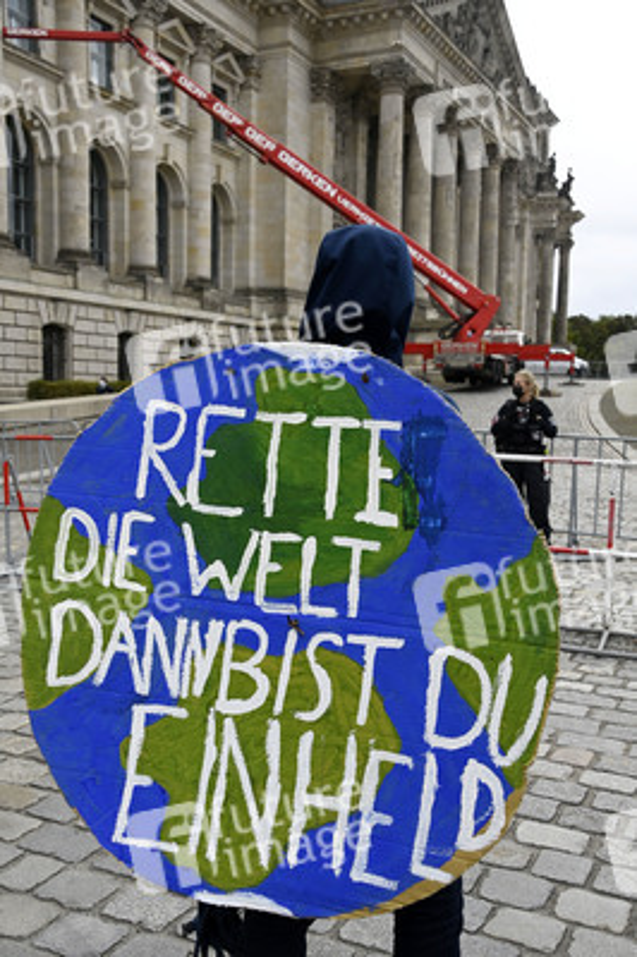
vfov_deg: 50.7
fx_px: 1010
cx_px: 318
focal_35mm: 38
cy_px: 478
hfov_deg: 35.0
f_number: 9
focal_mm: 38
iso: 400
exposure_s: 1/320
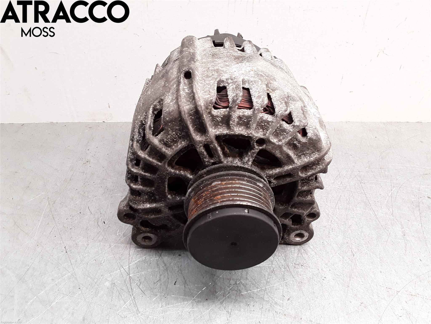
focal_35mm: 28
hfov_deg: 63.4
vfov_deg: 49.7
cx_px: 216
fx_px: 349
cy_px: 162
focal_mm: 2.91
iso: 100
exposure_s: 1/50
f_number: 1.9
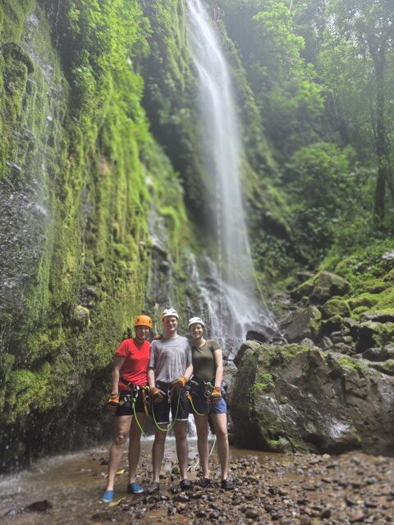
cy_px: 262
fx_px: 349
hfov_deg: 58.9
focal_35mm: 23
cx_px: 197
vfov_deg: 73.9
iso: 125
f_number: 1.7
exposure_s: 1/180
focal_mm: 6.3
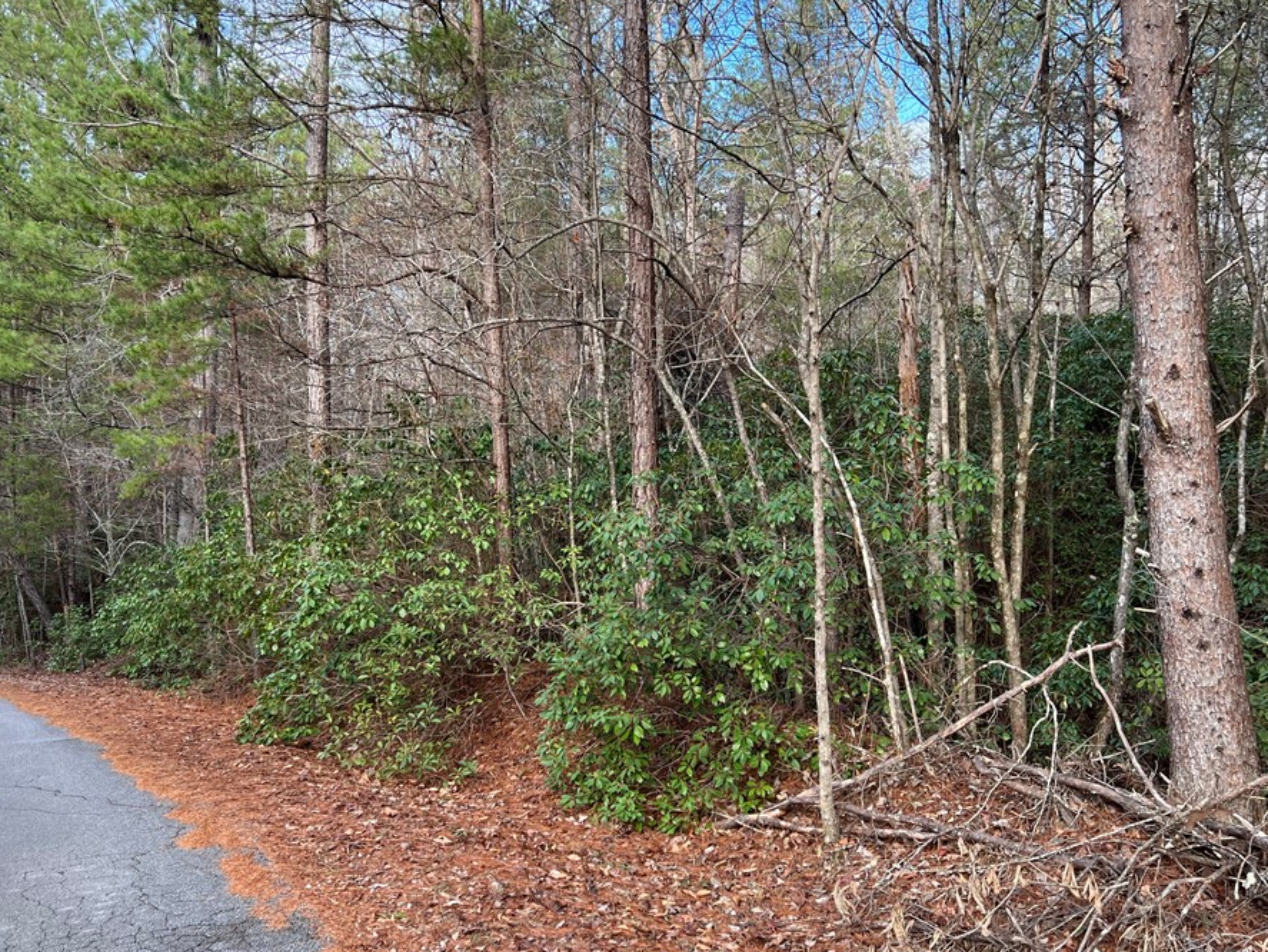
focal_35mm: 30
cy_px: 447
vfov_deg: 46.8
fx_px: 1099
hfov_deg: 59.9
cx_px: 605
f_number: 1.5
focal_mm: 5.7
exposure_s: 1/321
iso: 50
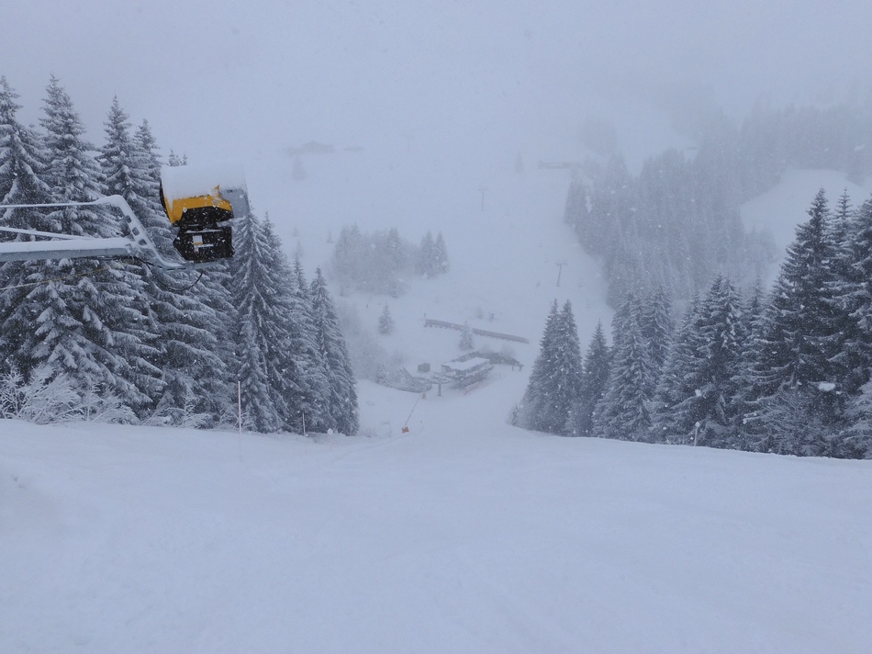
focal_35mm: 24
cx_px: 436
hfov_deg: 71.6
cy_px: 327
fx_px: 604
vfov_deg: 56.8
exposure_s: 1/2000
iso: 100
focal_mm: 4.3
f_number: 3.4
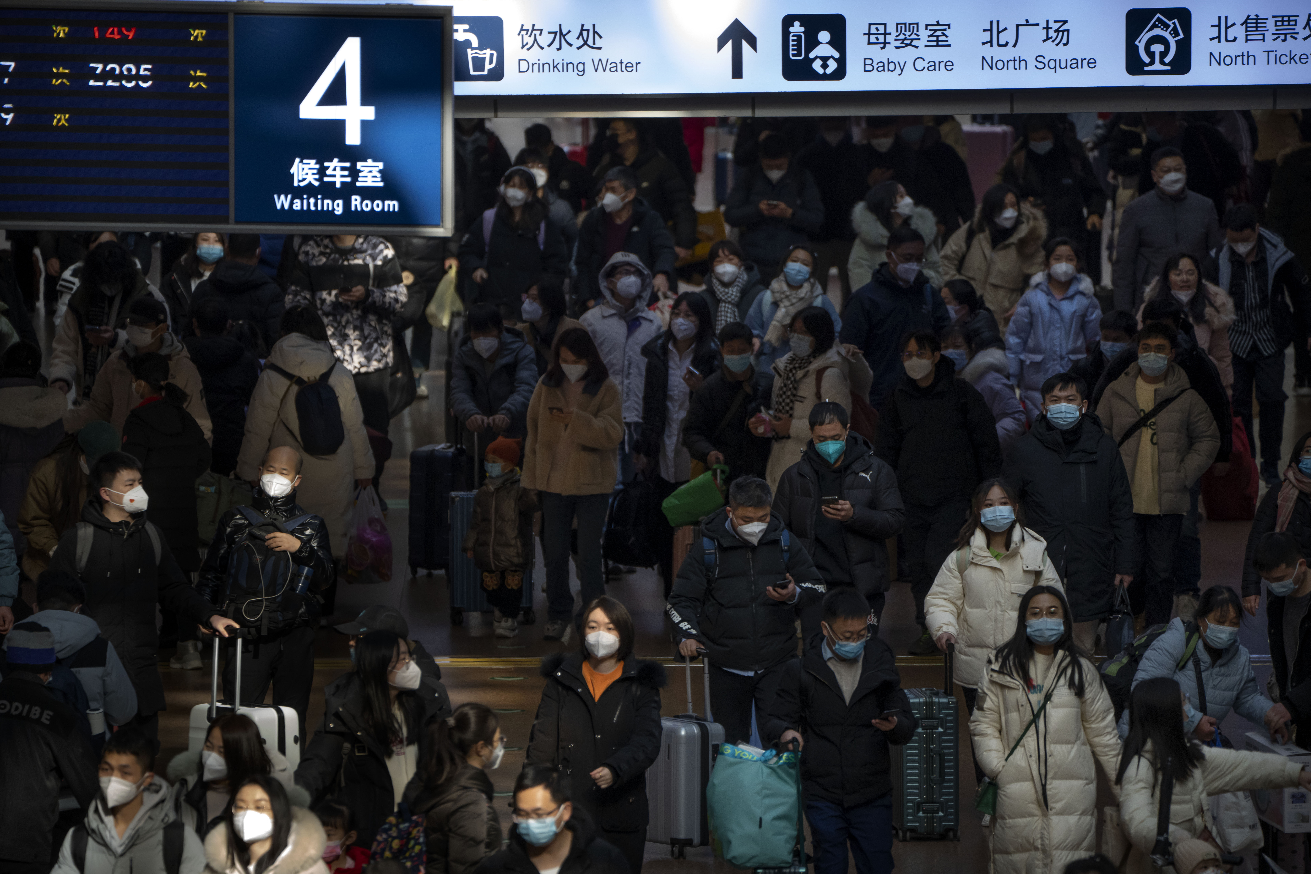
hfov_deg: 5.2
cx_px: 656
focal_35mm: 400
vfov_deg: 3.4
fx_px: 14566
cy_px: 437
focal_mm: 400
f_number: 6.3
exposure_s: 1/200
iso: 2000
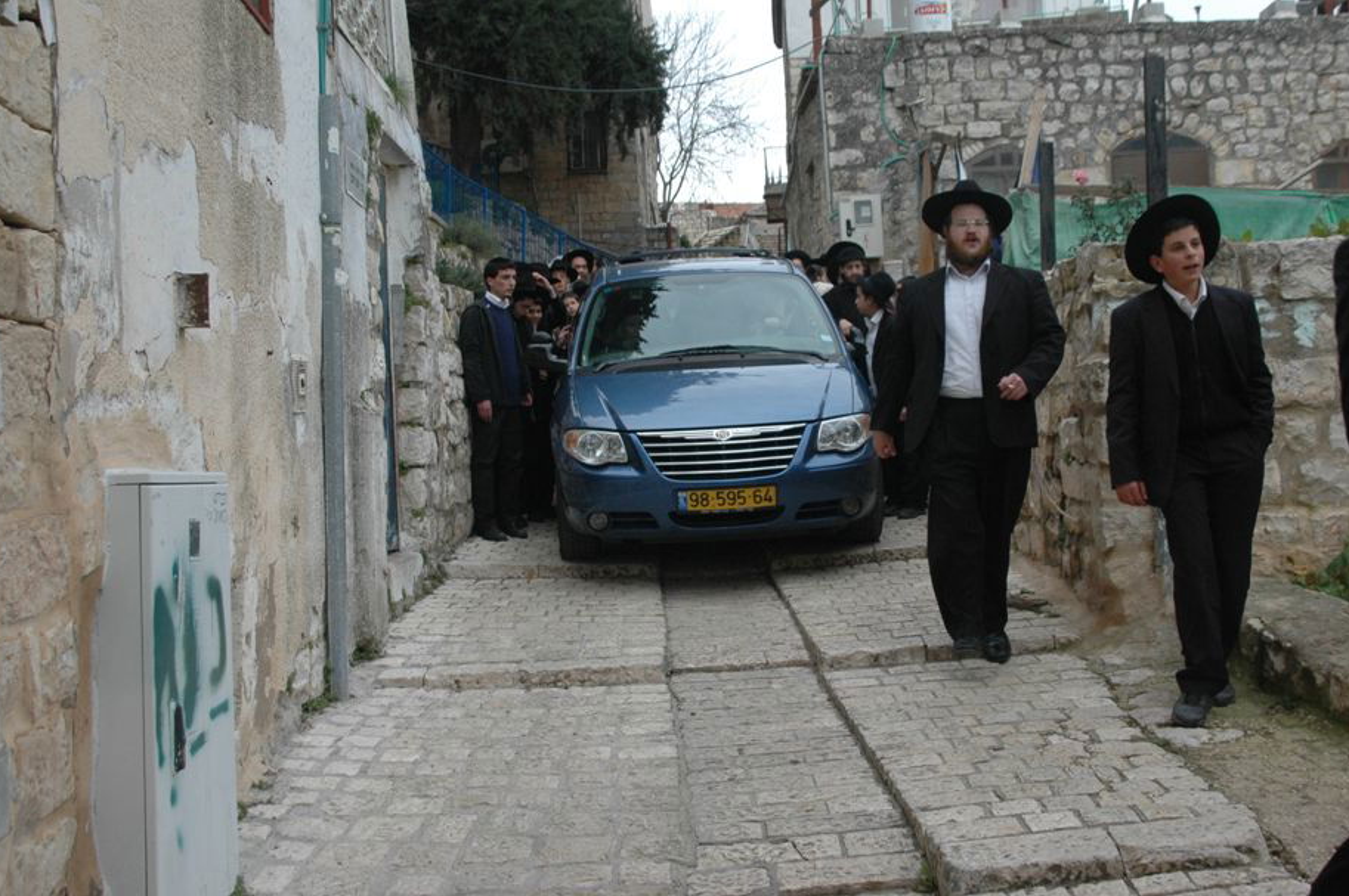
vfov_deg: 35.9
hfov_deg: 51.9
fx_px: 1385
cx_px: 715
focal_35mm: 37
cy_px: 430
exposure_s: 1/160
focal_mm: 22
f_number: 6.3
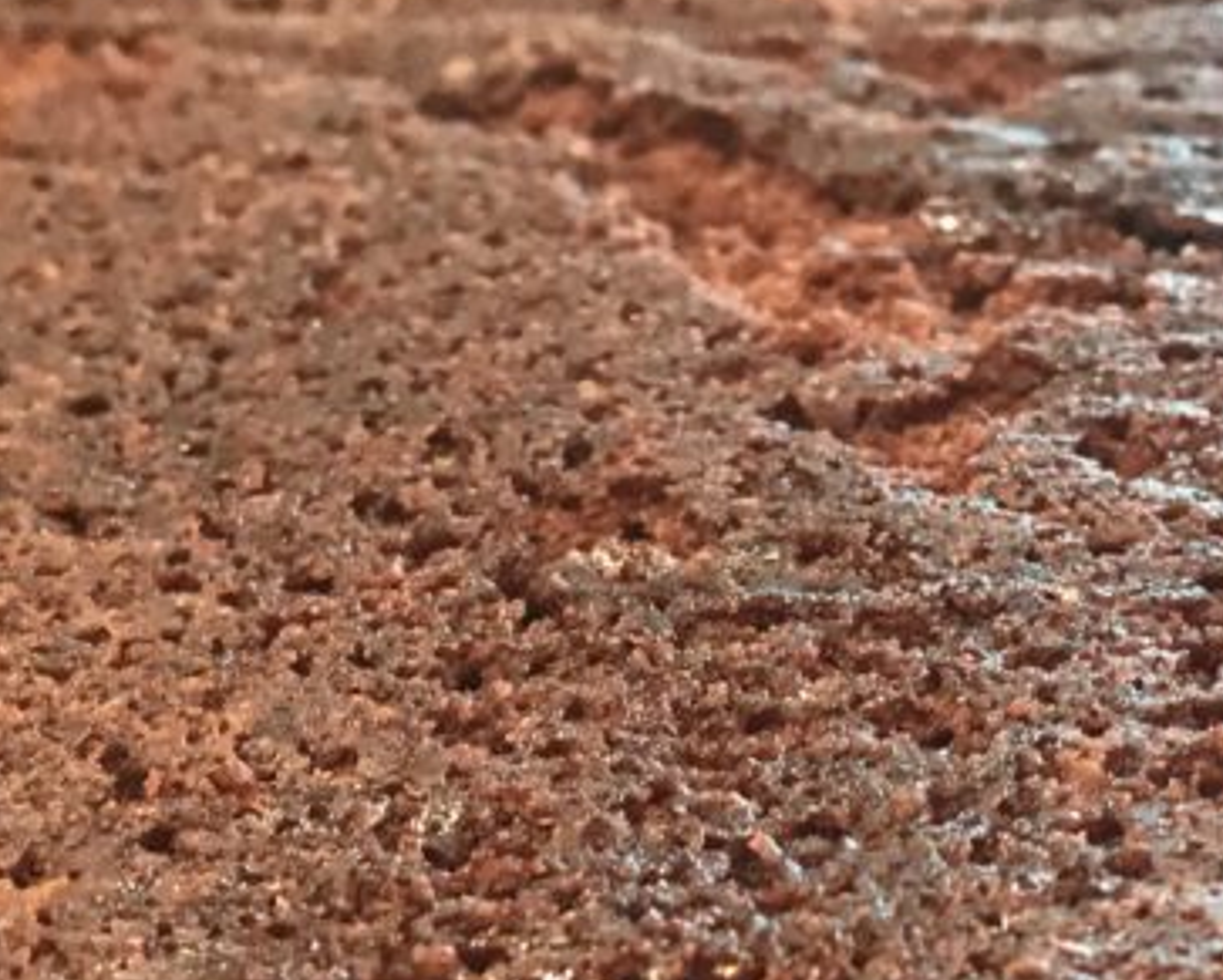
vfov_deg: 19.4
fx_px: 2789
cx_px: 792
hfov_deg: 24.6
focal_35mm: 77
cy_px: 973
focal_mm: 3.99
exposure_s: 1/15
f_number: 1.8
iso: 50
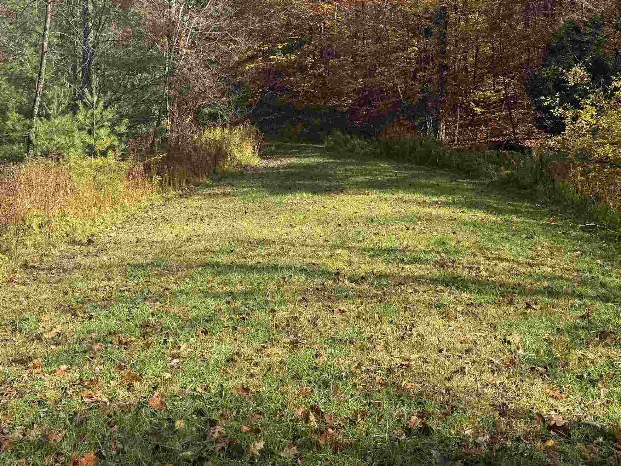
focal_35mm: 42
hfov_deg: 44.6
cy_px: 122
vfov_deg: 33.7
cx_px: 371
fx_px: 754
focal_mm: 6.76
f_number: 1.78
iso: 80
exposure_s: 1/1410
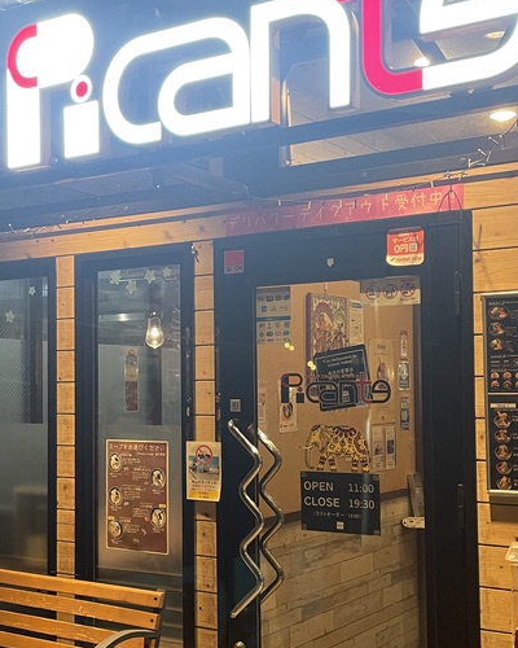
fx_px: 997
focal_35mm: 52
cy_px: 359
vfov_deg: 36.0
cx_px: 174
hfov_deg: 28.9
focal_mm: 4.2
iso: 125
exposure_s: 1/50
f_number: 1.6
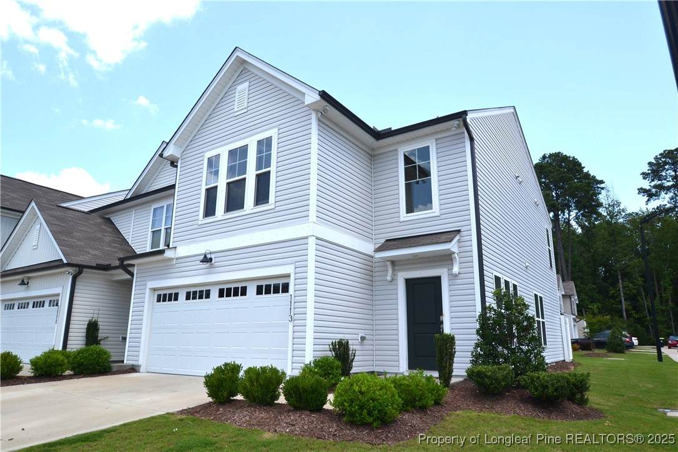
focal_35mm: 22
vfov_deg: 57.2
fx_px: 414
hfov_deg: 78.6
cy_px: 226
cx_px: 339
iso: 100
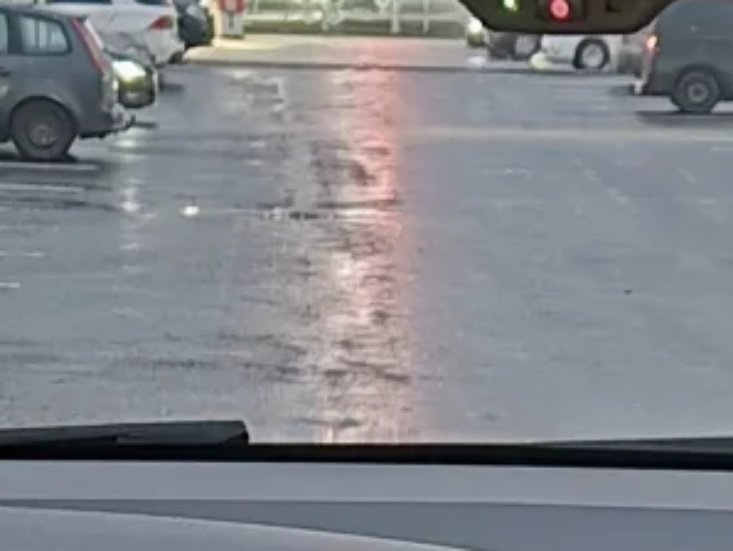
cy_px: 1018
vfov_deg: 9.5
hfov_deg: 13.3
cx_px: 603
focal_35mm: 148
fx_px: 3136
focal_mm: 5.4
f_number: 1.8
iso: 2000
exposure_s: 1/20
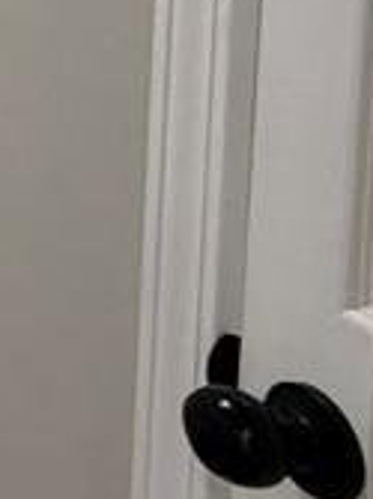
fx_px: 1237
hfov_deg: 9.6
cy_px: -260
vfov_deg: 19.6
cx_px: -922
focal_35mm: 86
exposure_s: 1/120
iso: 200
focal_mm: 2.22
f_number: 2.2
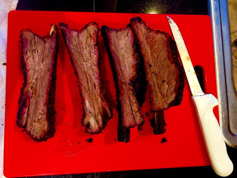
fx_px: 199
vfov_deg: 48.2
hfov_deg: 61.7
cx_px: 118
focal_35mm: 29
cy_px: 89
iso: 320
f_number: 2.2
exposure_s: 1/30
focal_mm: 4.15
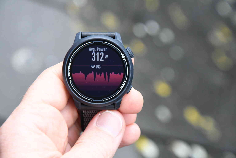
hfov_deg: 17.1
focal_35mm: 120
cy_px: 79
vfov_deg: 11.4
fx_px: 787
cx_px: 118
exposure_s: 1/250
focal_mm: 80
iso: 4000
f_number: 6.3
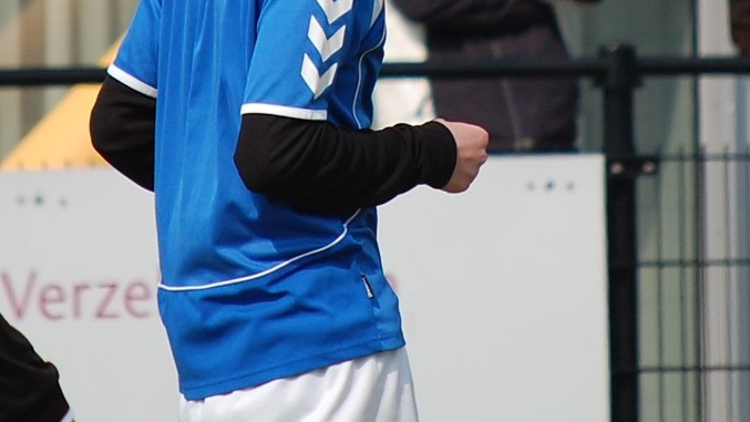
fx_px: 9447
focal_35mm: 475
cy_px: 60
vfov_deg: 2.6
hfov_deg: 4.5
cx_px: 376
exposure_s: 1/1000
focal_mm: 200
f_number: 5.6
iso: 220
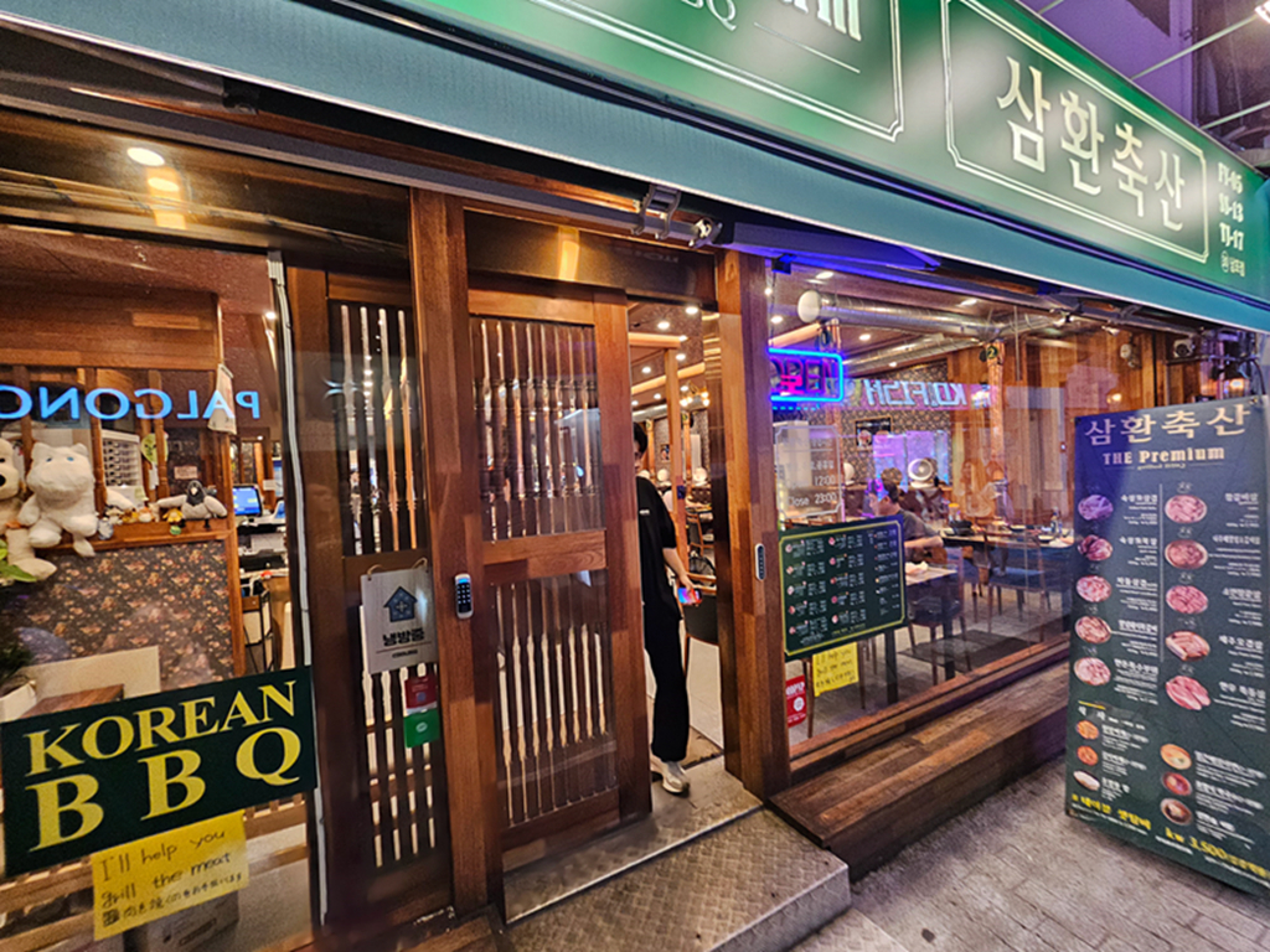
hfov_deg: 106.2
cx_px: 635
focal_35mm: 13
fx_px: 477
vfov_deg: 89.9
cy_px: 476
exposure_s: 1/60
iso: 250
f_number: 2.2
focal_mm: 2.2
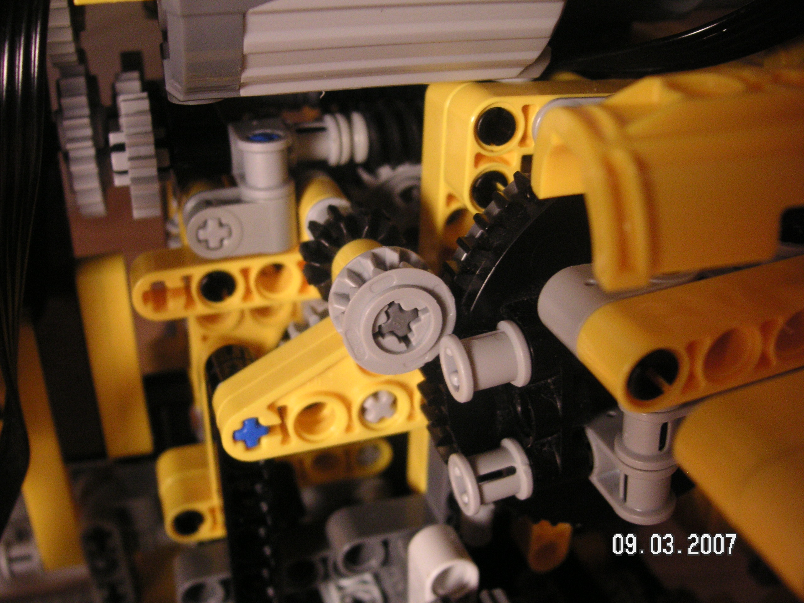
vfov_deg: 38.7
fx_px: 859
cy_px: 302
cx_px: 402
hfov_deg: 50.1
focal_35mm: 37
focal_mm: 6.1
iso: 100
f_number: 2.8
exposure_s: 1/45
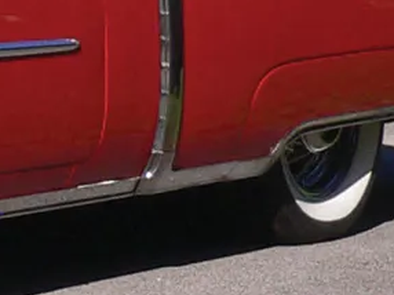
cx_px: -525
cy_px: 44
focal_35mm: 235
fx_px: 2673
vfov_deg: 6.3
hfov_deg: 7.9
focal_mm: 5.8
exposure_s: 1/500
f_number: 2.8
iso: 80
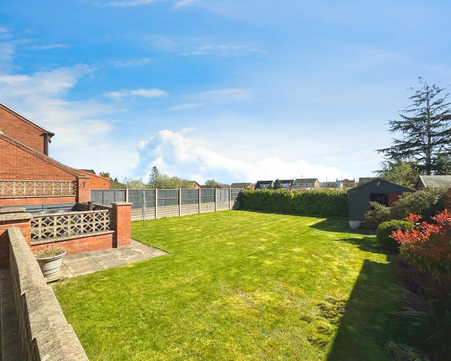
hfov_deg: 96.7
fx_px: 200
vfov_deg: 84.1
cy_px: 184
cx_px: 218
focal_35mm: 15
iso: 50
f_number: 2.2
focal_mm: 2.22
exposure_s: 1/2174
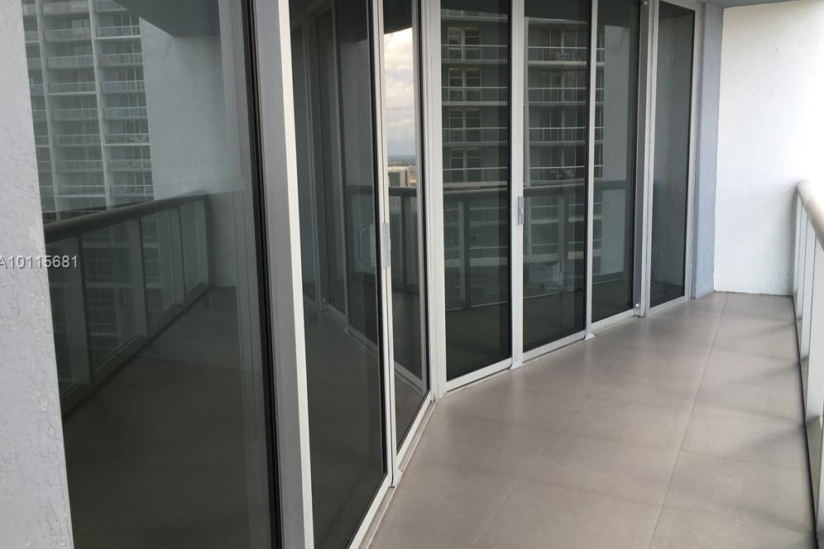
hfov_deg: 60.3
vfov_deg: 42.3
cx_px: 417
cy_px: 263
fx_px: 710
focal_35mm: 31
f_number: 2.2
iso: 25
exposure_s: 1/120
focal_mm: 4.15
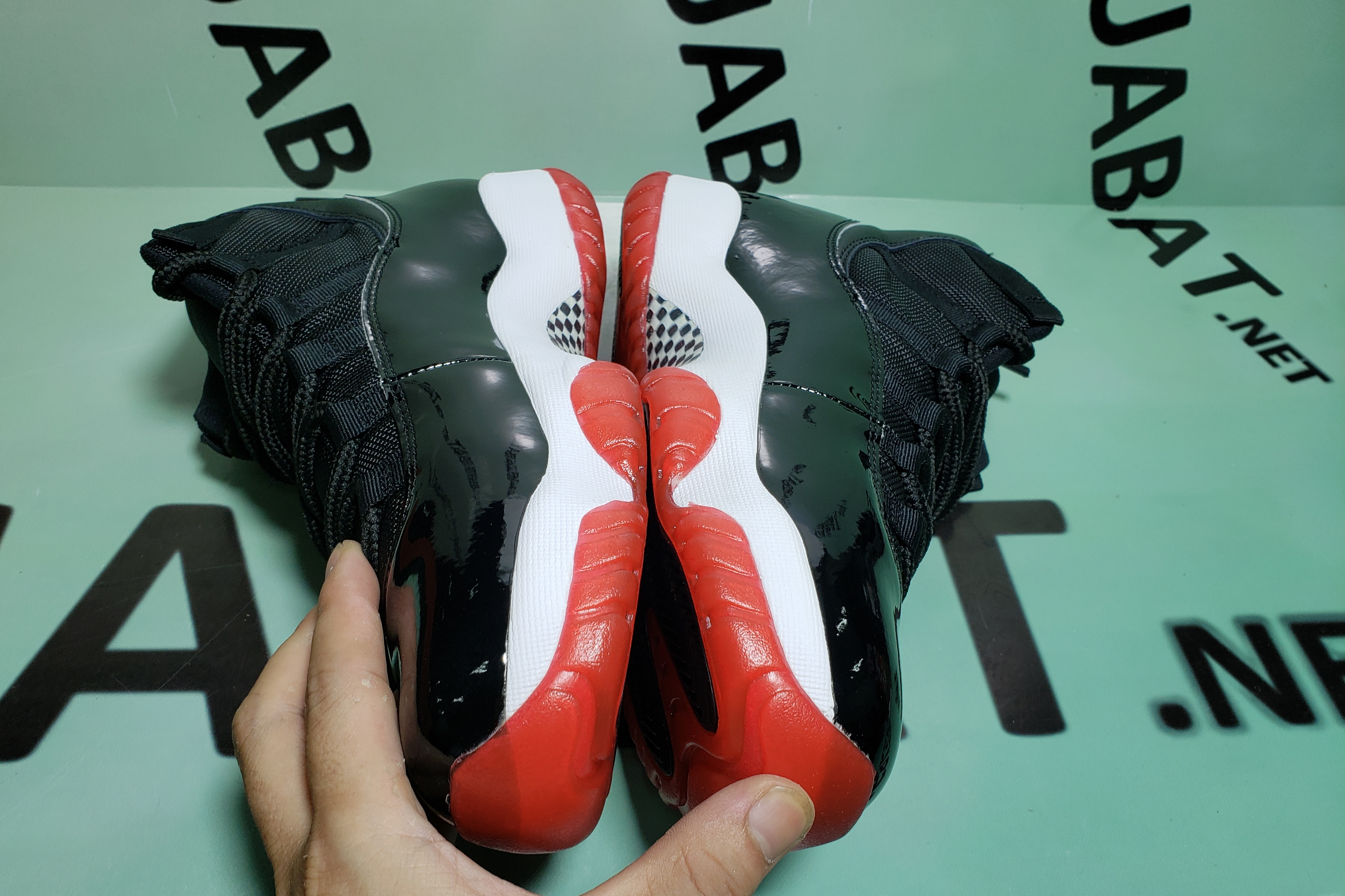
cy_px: 519
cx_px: 651
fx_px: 1046
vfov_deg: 46.2
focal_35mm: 28
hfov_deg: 65.5
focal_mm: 4.3
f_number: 2.4
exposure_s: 1/188
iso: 50
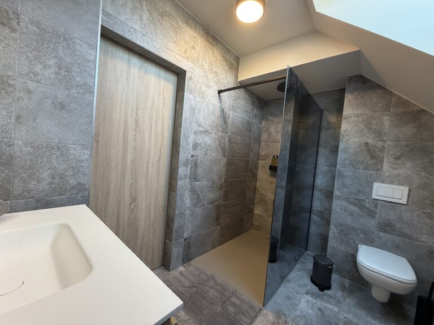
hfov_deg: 102.1
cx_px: 217
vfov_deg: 85.7
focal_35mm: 14
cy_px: 162
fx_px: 176
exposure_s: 1/100
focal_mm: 2.22
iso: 320
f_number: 2.2
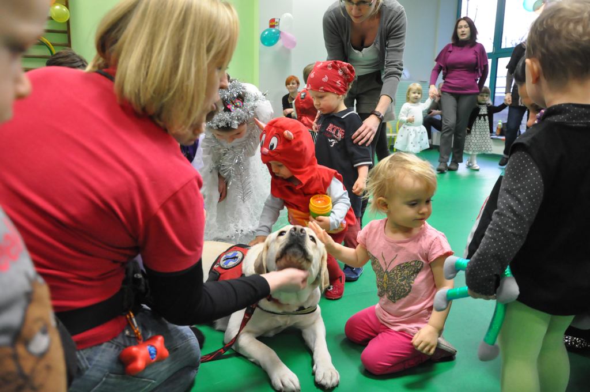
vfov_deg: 47.8
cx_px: 295
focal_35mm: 27
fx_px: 442
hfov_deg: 67.4
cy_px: 196
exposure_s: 1/60
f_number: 3.5
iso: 2000
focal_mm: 18
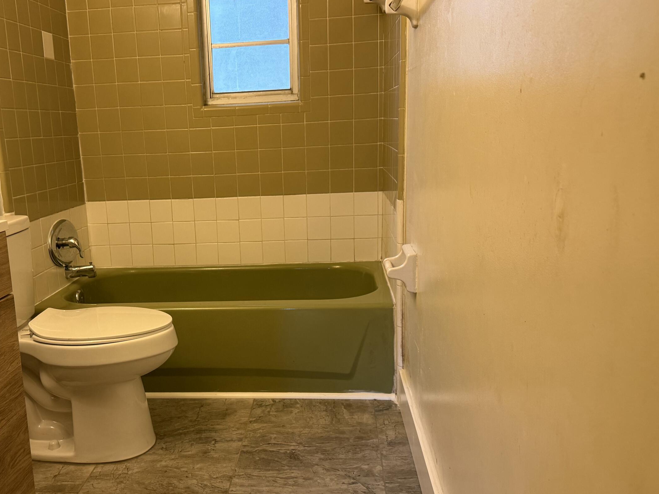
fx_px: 647
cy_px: 273
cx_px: 244
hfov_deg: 53.3
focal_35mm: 34
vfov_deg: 41.7
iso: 250
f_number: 1.78
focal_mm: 6.76
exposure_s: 1/60
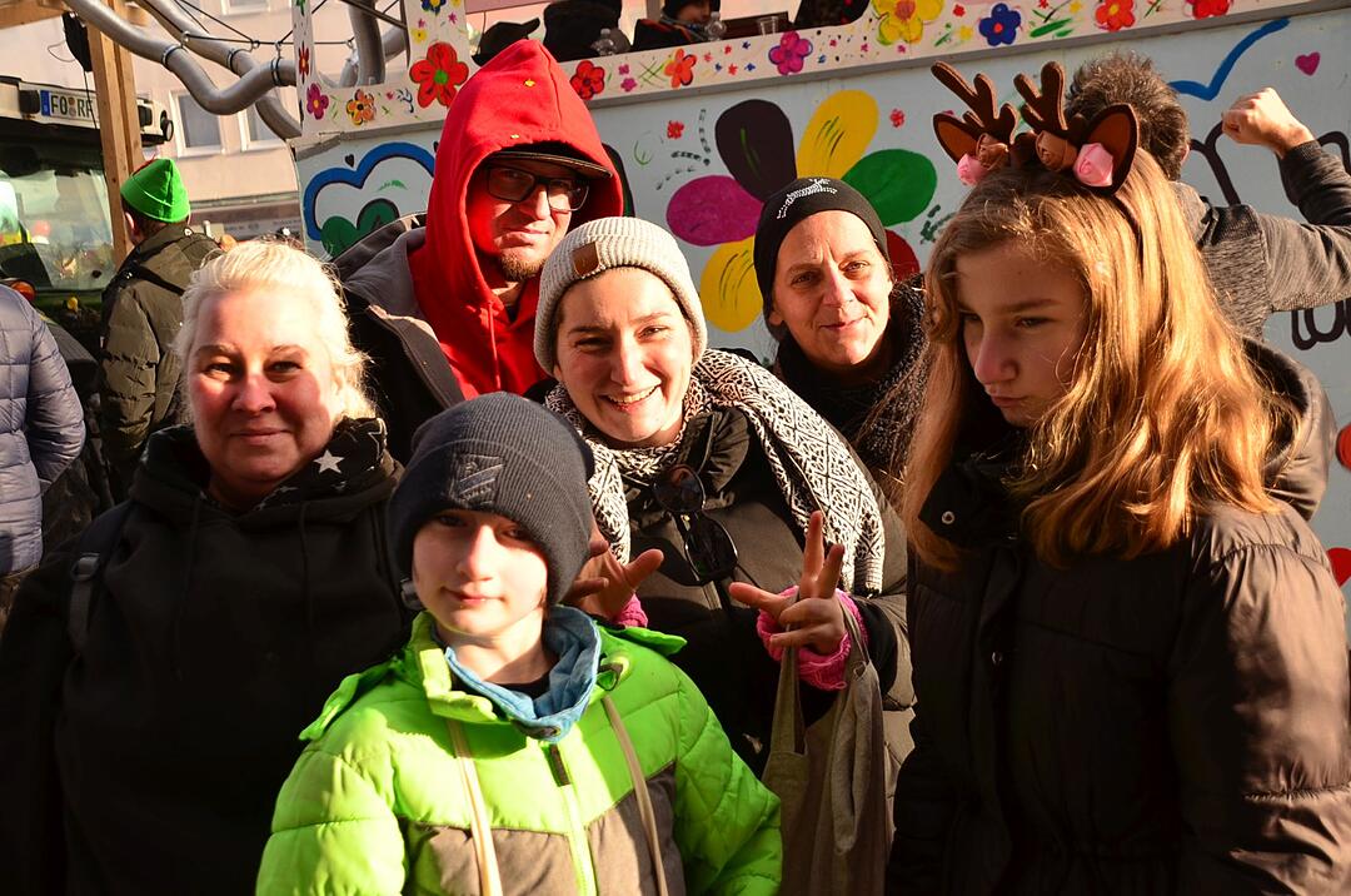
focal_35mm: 40
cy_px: 448
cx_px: 676
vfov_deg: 32.9
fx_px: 1517
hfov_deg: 48.0
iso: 400
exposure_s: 1/1000
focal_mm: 27
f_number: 5.6
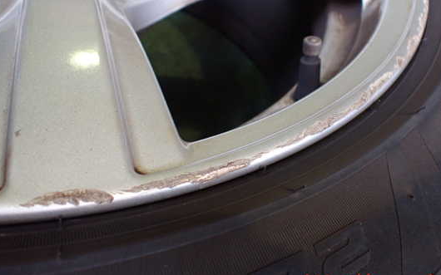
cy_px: 106
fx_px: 433
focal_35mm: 36
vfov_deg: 35.2
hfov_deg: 53.9
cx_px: 244
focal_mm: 5.4
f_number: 2.3
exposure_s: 1/125
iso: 500
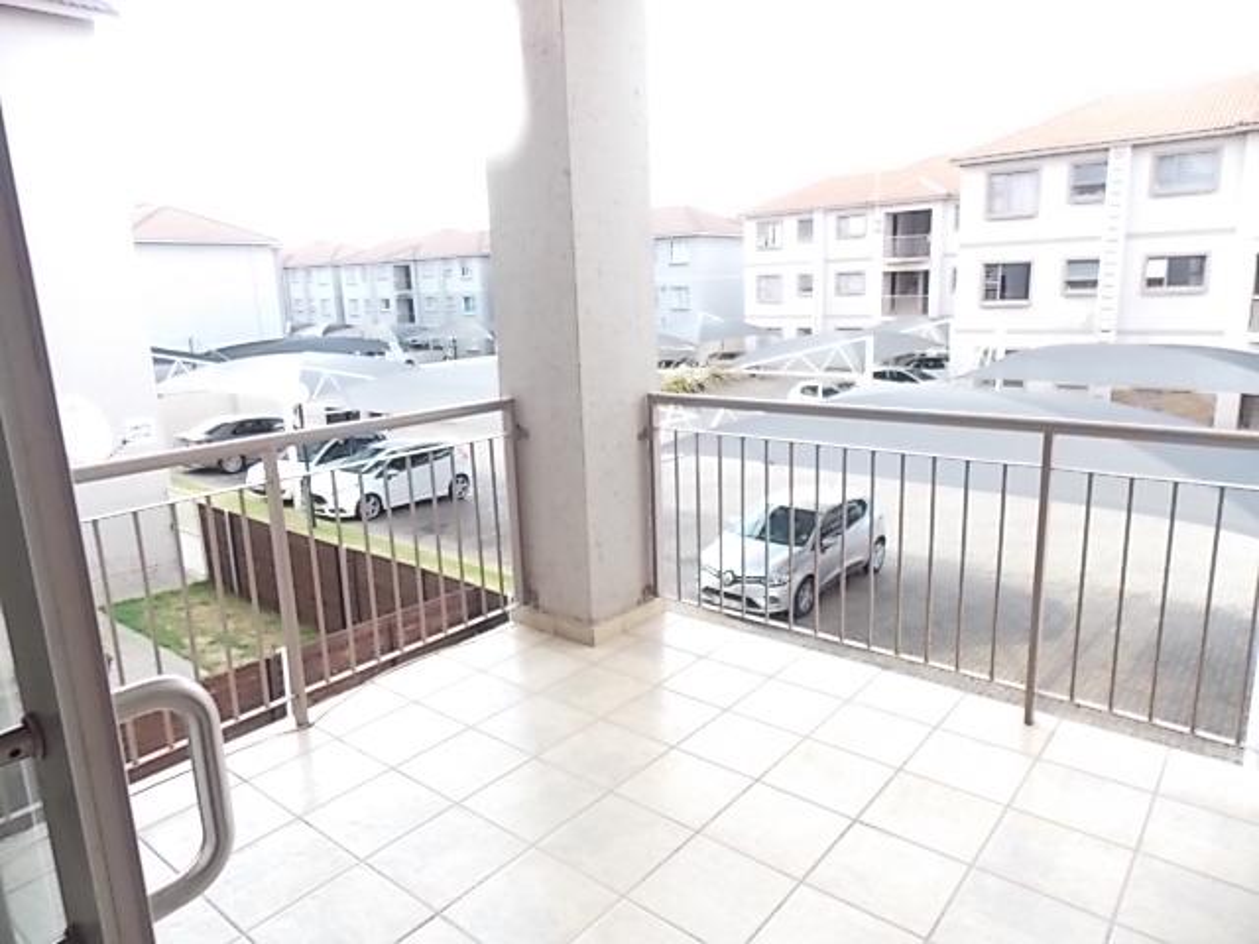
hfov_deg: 73.9
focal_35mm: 23
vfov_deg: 58.9
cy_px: 472
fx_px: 837
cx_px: 630
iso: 80
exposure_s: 1/60
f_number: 3.1
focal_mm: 4
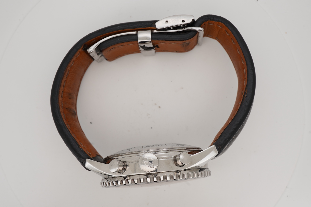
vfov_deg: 29.9
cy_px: 104
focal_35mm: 45
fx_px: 389
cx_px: 156
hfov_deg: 43.6
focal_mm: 30
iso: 160
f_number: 22
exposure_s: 1/160
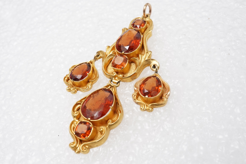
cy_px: 82
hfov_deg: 43.6
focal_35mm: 45
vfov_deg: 29.9
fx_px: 307
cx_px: 123
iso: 320
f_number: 22
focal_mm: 30
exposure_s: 1/125
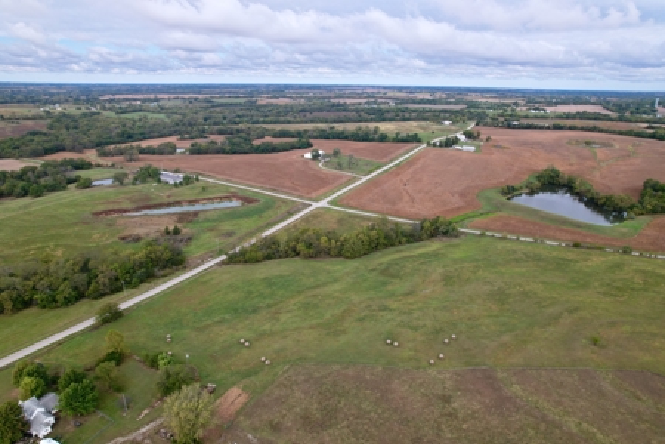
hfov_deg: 78.6
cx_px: 332
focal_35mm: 22
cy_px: 222
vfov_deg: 57.2
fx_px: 406
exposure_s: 1/60
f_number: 2.8
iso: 100
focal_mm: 8.38
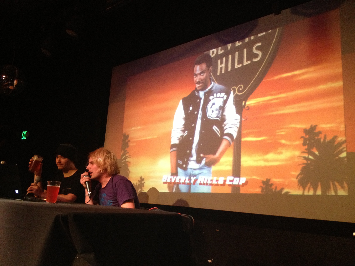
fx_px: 359
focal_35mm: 35
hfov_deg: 52.6
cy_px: 133
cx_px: 178
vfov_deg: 40.7
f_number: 2.4
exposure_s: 1/20
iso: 400
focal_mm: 4.28
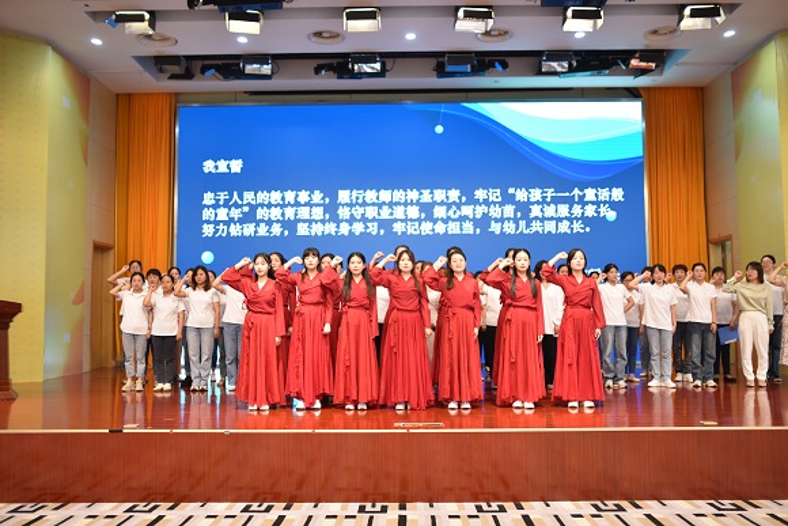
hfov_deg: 54.4
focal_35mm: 35
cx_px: 394
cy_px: 263
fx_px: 766
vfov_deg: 37.9
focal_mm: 35
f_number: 1.4
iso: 250
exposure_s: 1/100
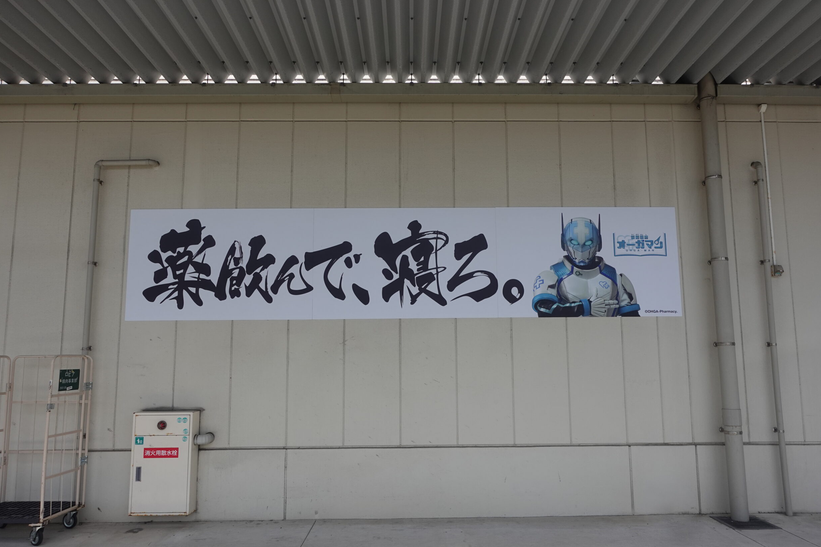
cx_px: 419
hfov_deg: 71.5
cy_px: 284
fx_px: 570
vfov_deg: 51.3
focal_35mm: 25
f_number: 4
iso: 125
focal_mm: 9.4
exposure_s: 1/125
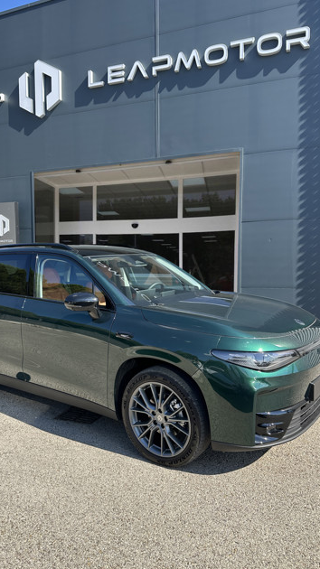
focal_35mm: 27
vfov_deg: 69.9
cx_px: 137
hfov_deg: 42.8
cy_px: 279
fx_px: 408
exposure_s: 1/1751
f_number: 1.78
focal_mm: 6.86
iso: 80
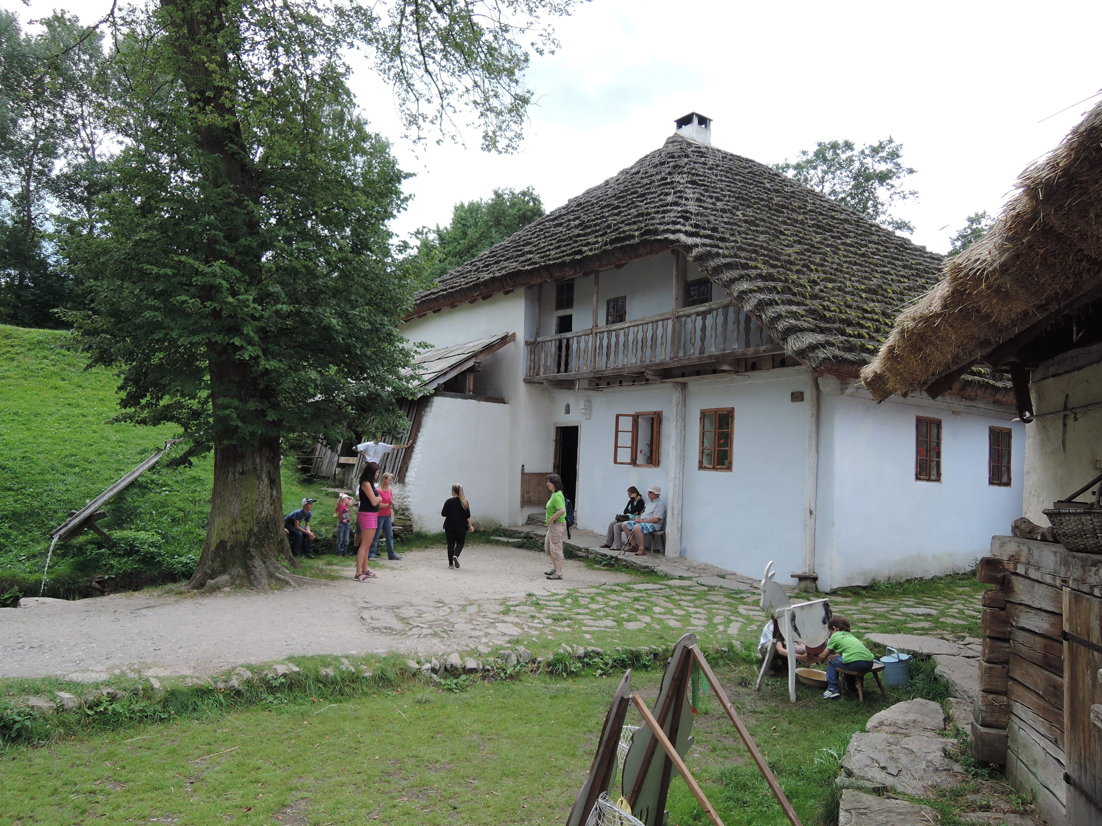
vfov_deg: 56.8
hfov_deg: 71.6
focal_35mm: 24
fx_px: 764
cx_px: 551
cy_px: 413
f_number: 2.8
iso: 80
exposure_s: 1/250
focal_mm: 5.1
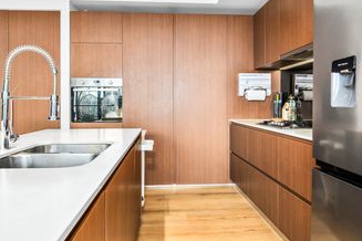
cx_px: 180
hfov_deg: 76.1
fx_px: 231
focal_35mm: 23
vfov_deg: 55.0
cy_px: 109
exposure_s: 1/5
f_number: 11
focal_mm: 16
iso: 400
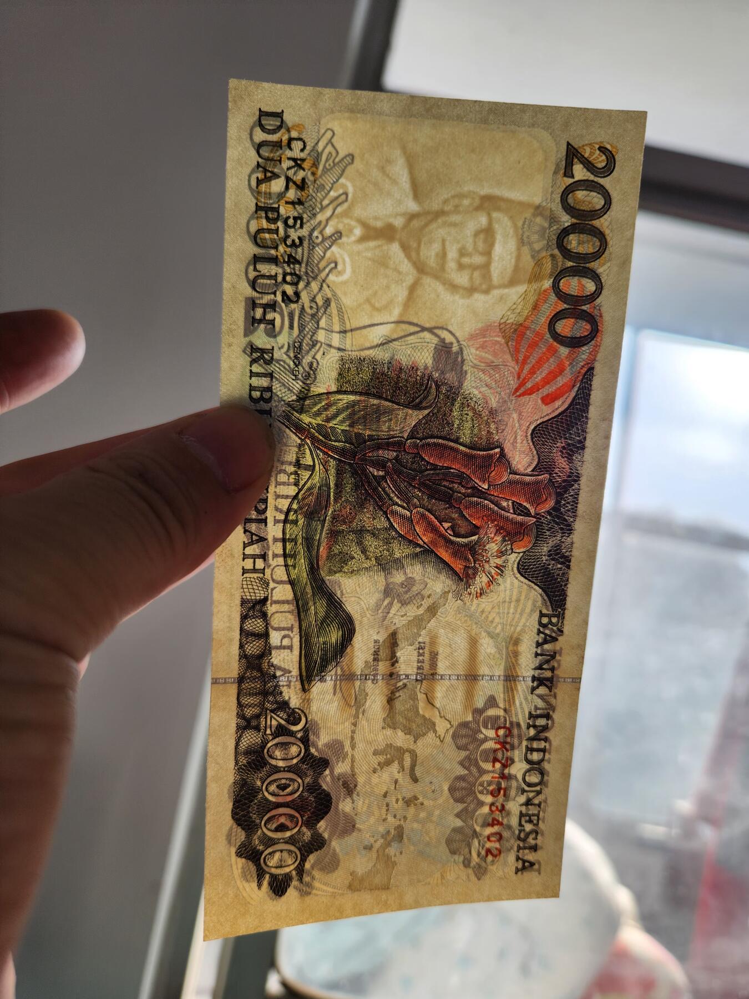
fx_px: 664
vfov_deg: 73.9
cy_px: 500
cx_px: 374
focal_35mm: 23
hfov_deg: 58.9
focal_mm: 5.4
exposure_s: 1/526
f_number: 1.8
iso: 20
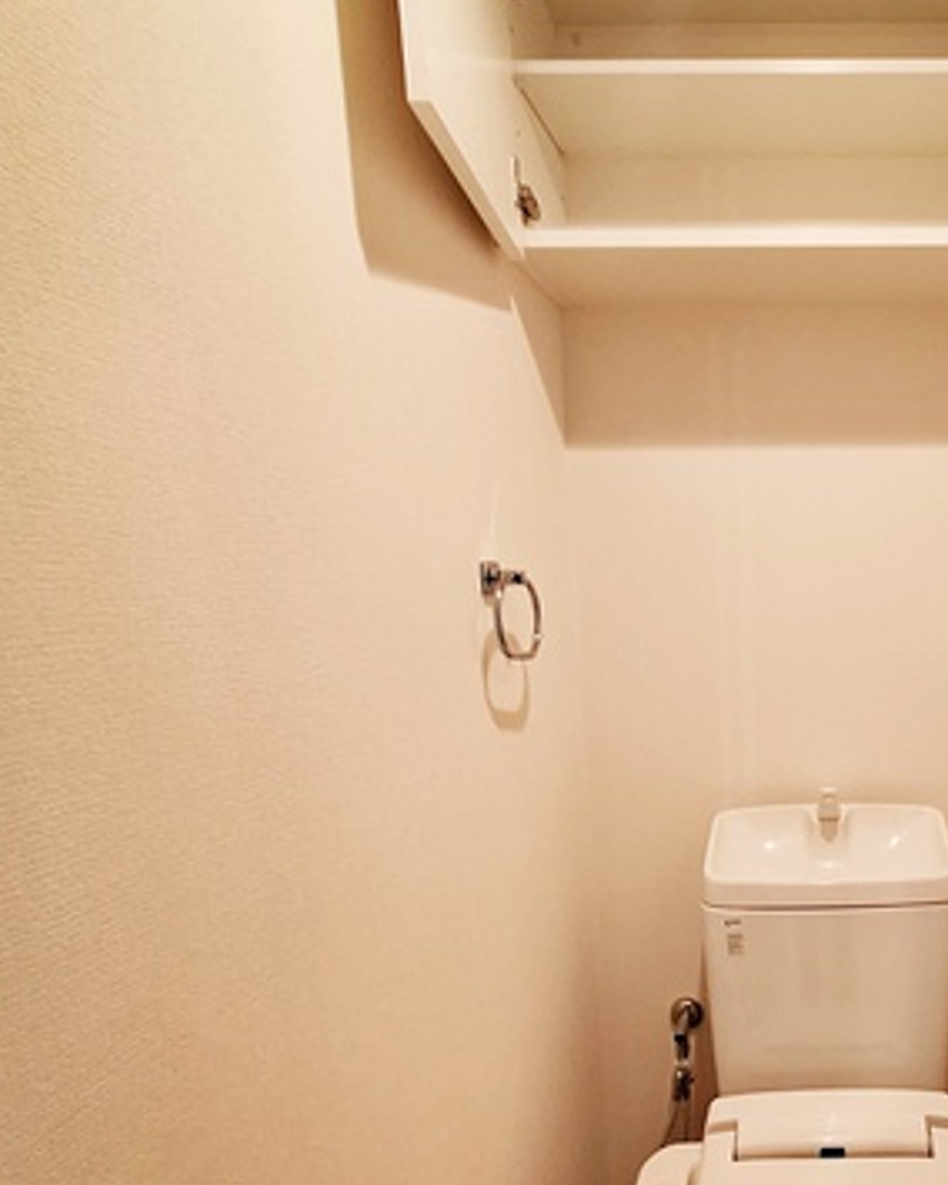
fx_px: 877
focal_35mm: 25
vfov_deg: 66.8
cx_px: 826
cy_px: 758
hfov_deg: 51.2
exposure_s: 1/33
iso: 200
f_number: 2.2
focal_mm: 1.74
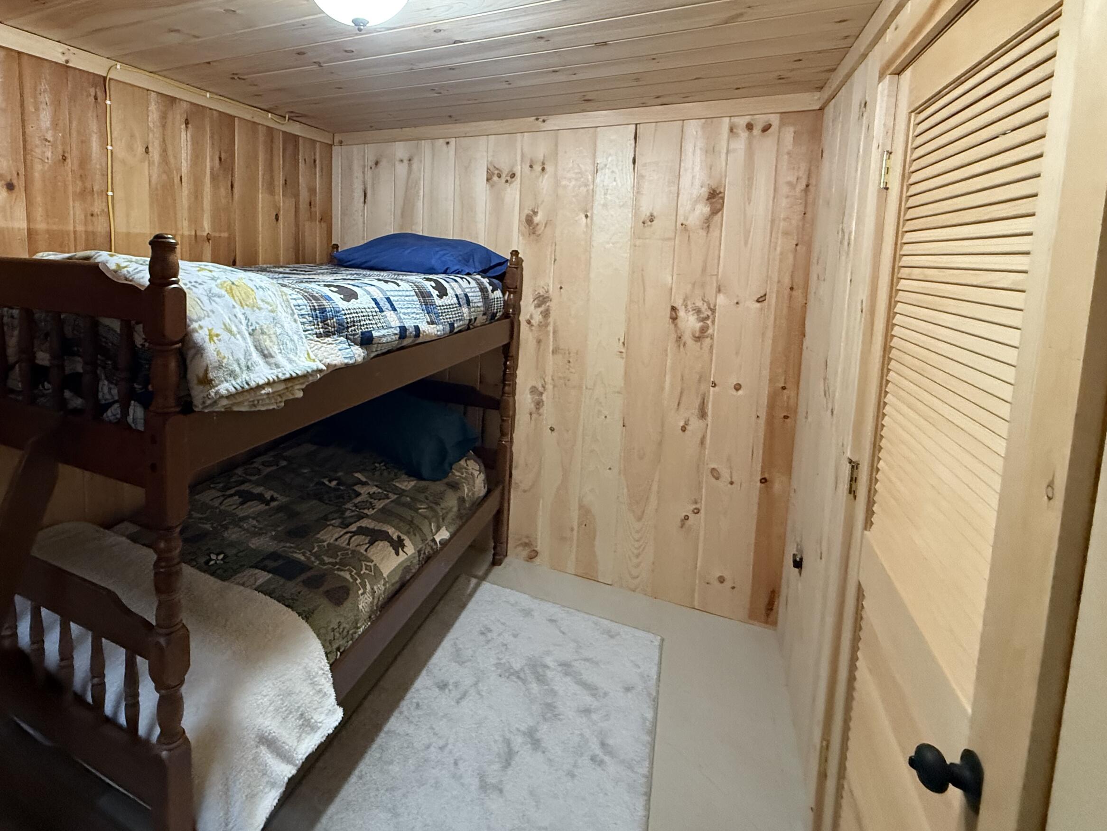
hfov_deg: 85.9
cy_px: 305
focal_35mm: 18
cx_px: 408
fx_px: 576
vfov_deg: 70.3
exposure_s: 1/60
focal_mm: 2.22
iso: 640
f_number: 2.2
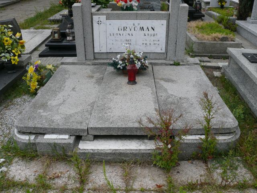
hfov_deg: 52.6
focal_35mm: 35
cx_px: 128
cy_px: 96
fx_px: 260
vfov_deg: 40.7
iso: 100
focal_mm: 7.4
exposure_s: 1/250
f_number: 4.5
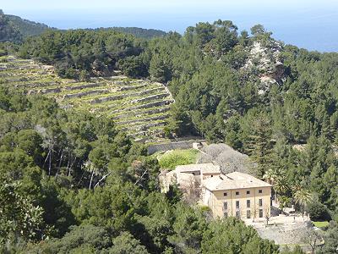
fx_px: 1045
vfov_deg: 13.8
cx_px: 169
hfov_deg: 18.4
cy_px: 127
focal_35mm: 107
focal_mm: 17.5
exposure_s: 1/250
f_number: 5
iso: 100
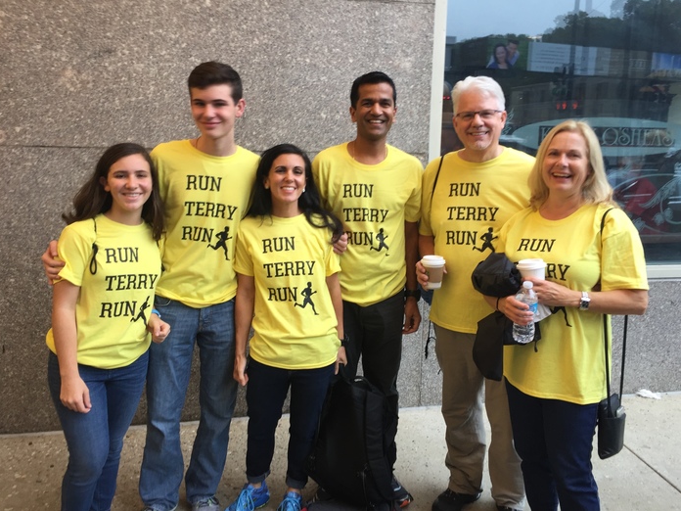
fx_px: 590
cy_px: 249
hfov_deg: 60.0
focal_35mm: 30
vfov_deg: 46.8
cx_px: 345
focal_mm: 4.15
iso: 40
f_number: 2.2
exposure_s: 1/60
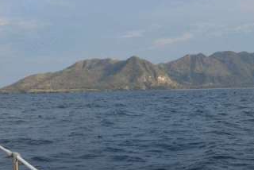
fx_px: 424
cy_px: 60
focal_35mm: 60
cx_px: 88
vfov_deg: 22.6
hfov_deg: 33.1
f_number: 8
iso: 250
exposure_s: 1/250
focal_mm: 24
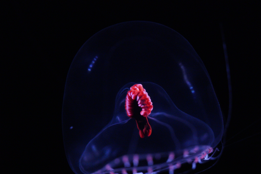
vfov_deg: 10.2
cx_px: 130
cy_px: 87
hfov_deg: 15.2
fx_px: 979
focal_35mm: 135
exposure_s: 1/60
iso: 6400
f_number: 2.8
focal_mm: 90
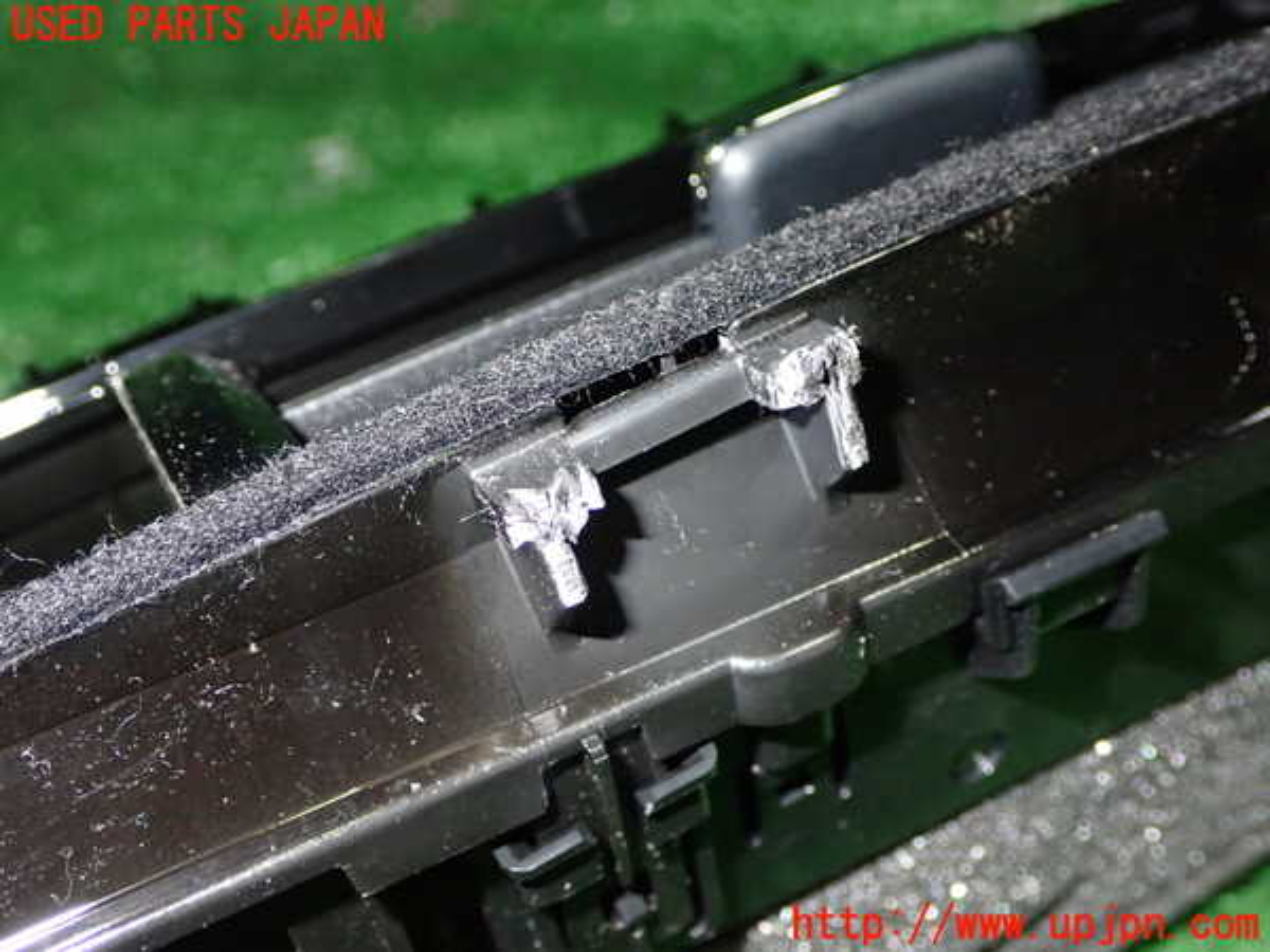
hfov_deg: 40.4
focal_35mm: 47
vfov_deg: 30.9
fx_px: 1724
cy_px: 476
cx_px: 635
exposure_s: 1/50
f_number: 9
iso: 800
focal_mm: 8.4
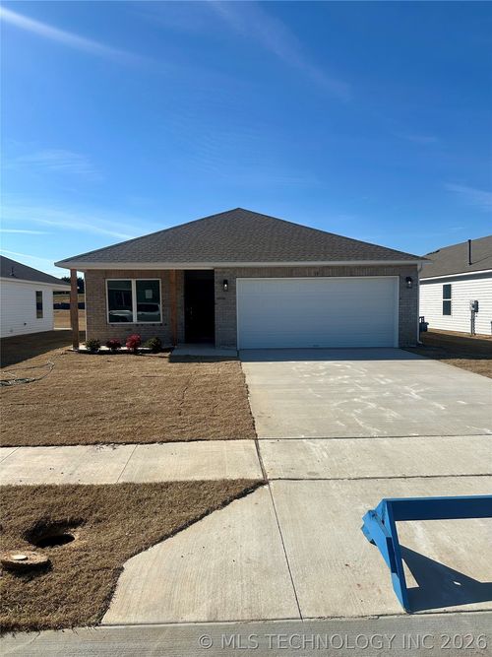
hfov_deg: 56.8
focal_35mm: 24
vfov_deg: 71.6
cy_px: 328
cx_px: 246
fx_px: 455
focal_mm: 6.86
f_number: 1.78
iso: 80
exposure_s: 1/7042
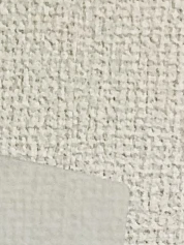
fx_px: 1232
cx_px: -212
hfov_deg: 8.1
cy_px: 435
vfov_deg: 10.7
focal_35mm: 174
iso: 160
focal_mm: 3.3
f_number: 2.4
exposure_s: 1/50
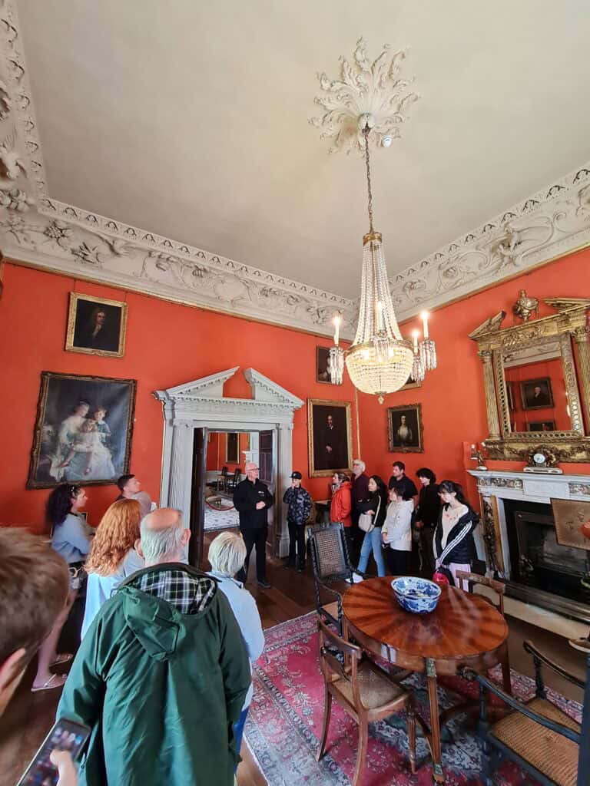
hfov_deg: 89.9
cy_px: 393
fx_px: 295
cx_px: 295
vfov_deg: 106.2
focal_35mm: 13
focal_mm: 1.7
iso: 250
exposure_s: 1/50
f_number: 2.2
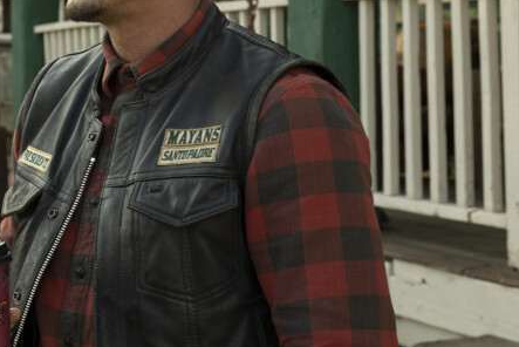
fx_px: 1298
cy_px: 124
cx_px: -68
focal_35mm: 90
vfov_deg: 15.2
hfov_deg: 21.3
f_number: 5.6
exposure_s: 1/100
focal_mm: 35
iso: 100
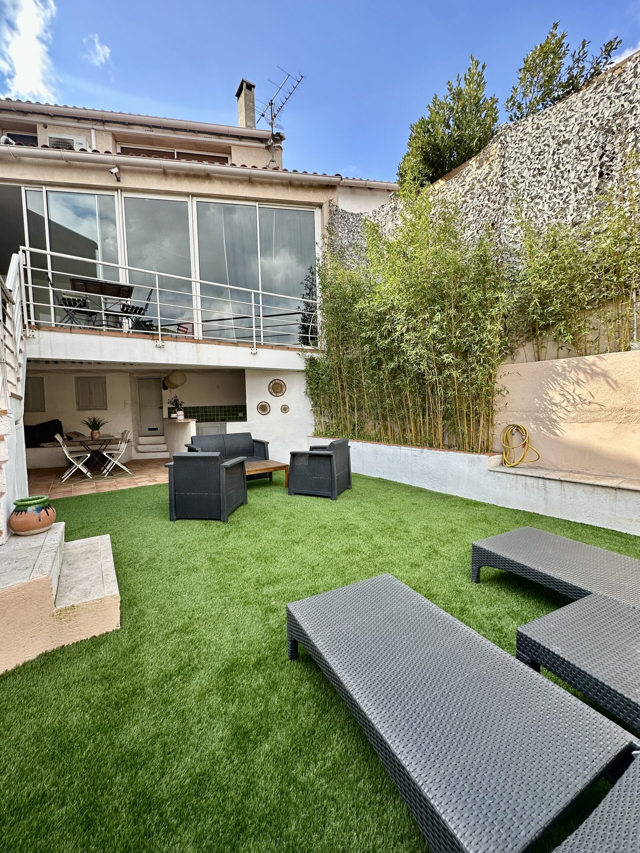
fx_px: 345
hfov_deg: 85.7
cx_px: 320
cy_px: 426
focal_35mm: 14
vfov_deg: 102.1
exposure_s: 1/445
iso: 40
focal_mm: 2.22
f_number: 2.2
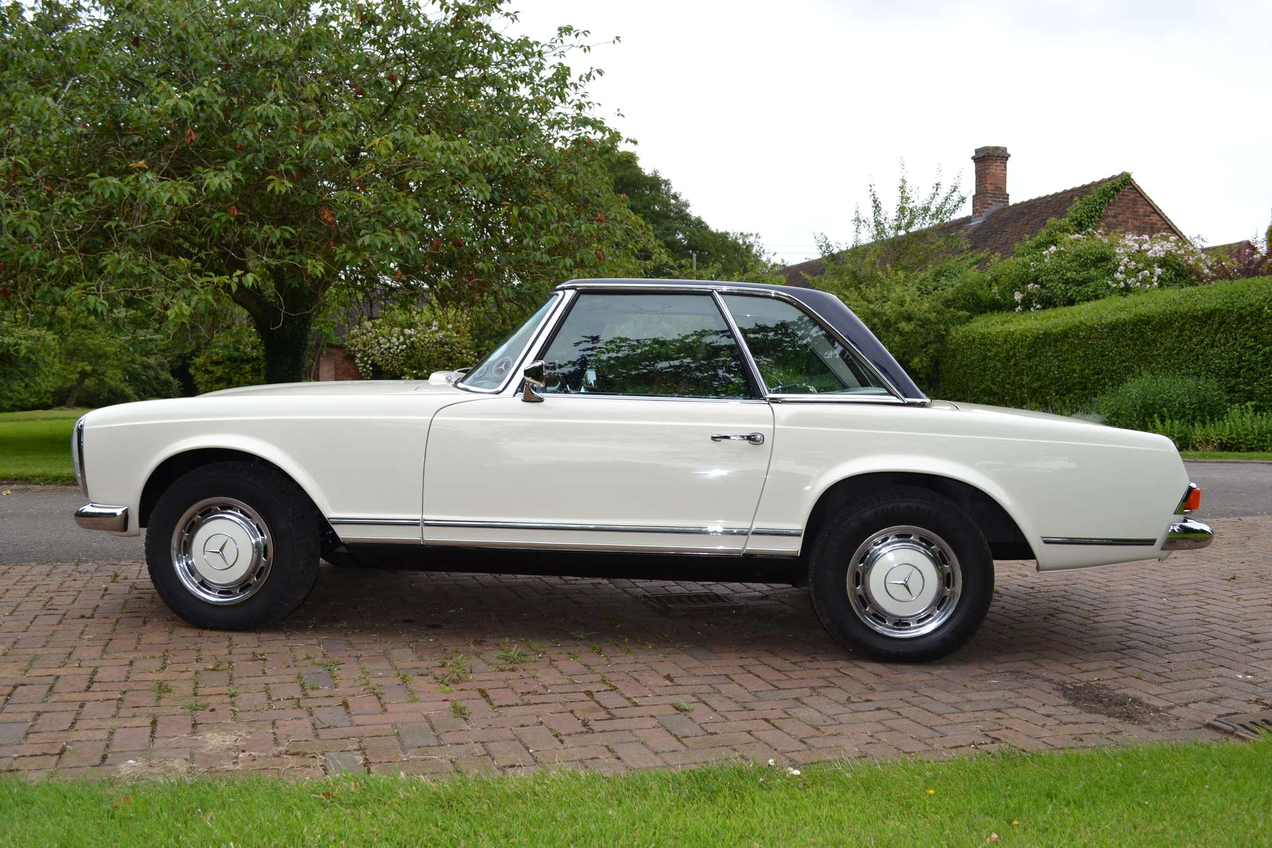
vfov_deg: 40.0
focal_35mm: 33
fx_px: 1166
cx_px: 636
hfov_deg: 57.2
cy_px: 424
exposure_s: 1/200
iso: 100
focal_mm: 22
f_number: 5.6
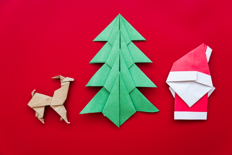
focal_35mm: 63
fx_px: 406
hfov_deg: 31.9
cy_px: 78
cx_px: 116
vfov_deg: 21.6
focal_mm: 63
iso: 100
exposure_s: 1/5
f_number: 8
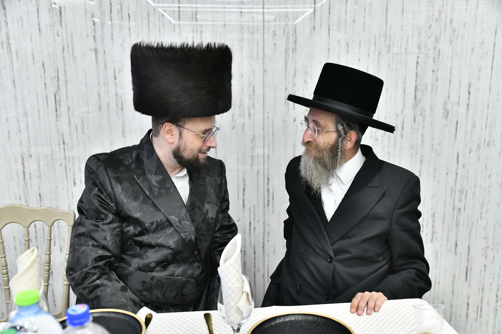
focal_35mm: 36
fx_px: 502
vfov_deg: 36.9
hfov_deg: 53.1
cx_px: 251
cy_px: 167
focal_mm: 36
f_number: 5.6
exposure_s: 1/125
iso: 3200
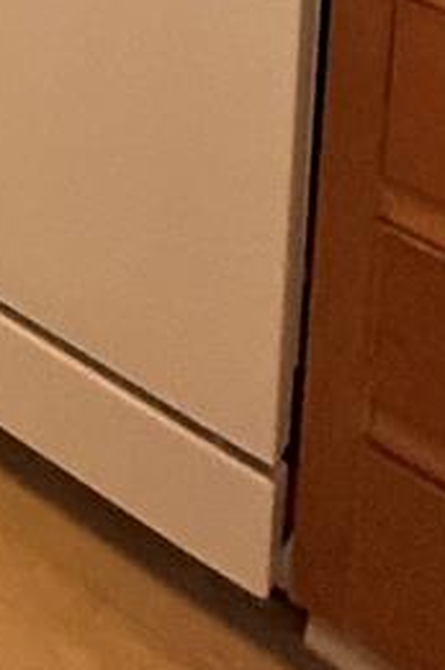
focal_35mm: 86
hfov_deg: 12.1
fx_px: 1597
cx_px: -677
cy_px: -794
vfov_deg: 16.1
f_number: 2.2
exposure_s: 1/120
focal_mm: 2.22
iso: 400
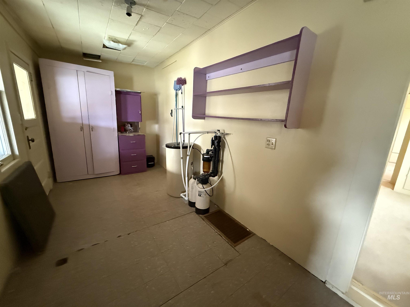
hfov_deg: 102.1
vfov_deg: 85.7
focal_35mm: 14
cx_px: 205
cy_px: 154
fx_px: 166
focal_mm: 2.22
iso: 1250
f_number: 2.2
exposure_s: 1/60
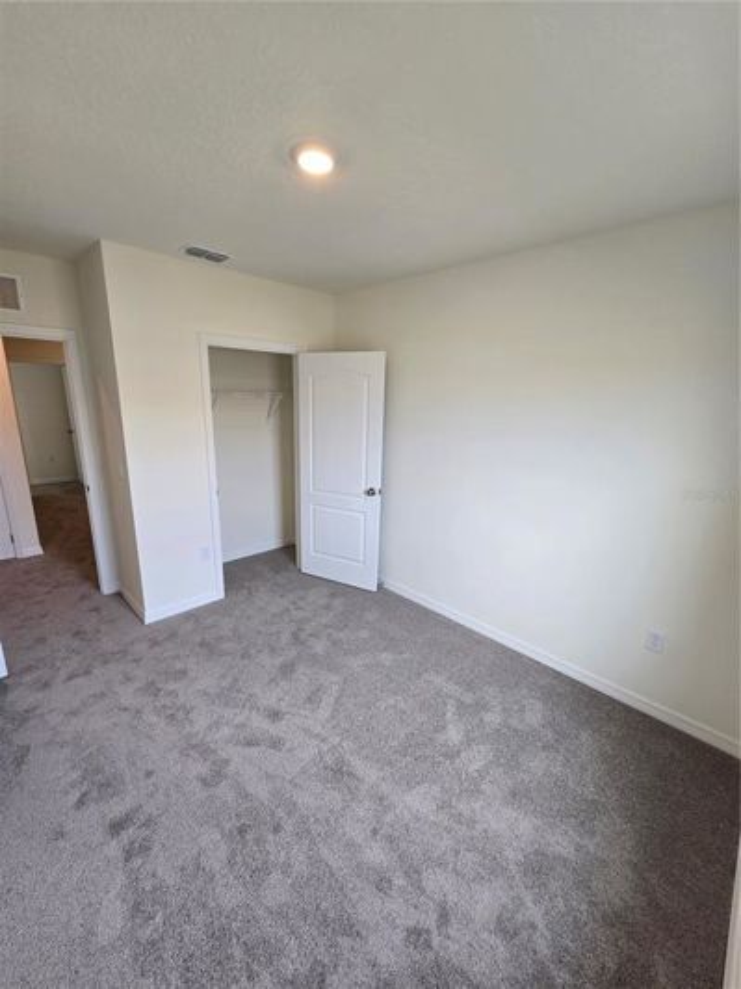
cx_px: 370
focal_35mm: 13
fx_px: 371
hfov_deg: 89.9
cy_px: 494
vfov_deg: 106.2
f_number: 2.2
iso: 64
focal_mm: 2.2
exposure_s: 1/60
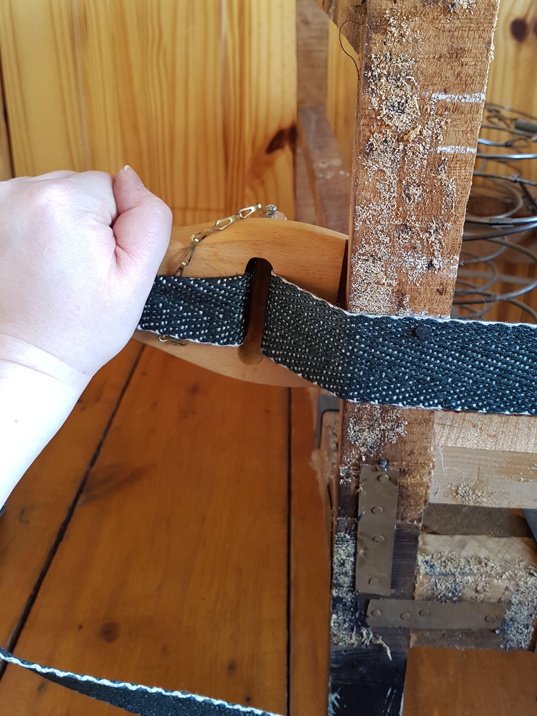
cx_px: 313
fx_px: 662
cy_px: 280
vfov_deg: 56.3
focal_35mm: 32
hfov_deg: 44.0
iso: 80
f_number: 1.7
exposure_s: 1/50
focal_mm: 4.2
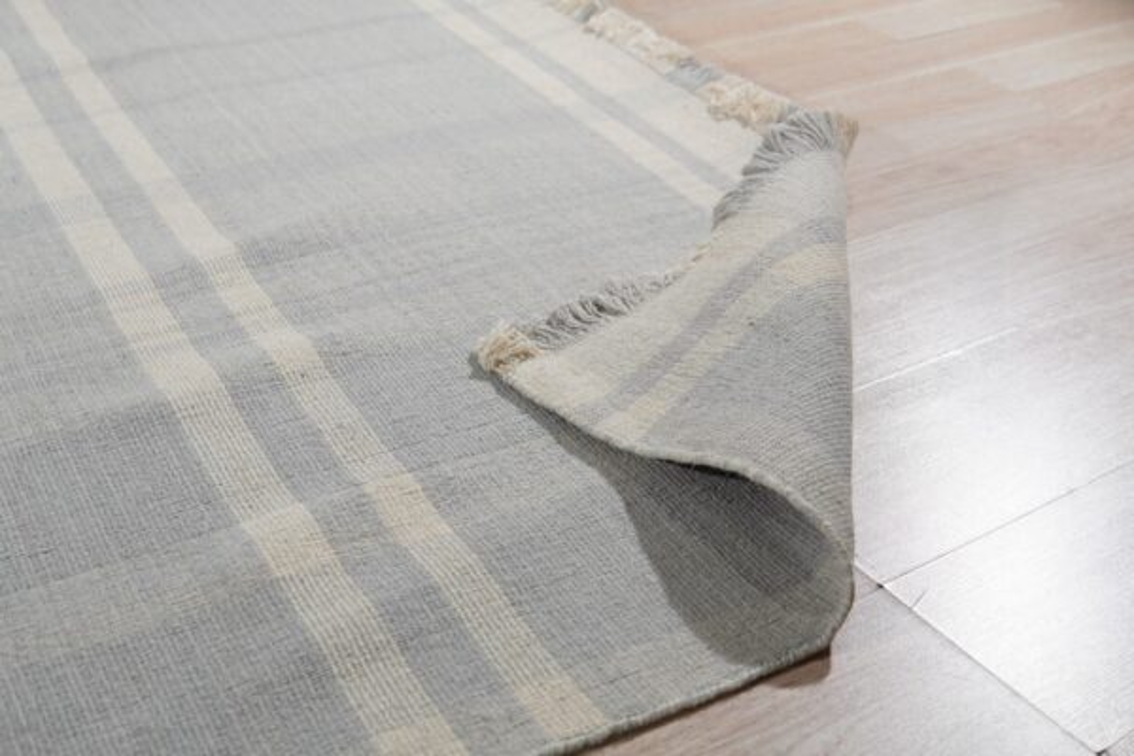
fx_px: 1417
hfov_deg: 43.6
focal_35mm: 45
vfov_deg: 29.9
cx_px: 567
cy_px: 378
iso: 500
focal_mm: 30
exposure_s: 1/250
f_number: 4
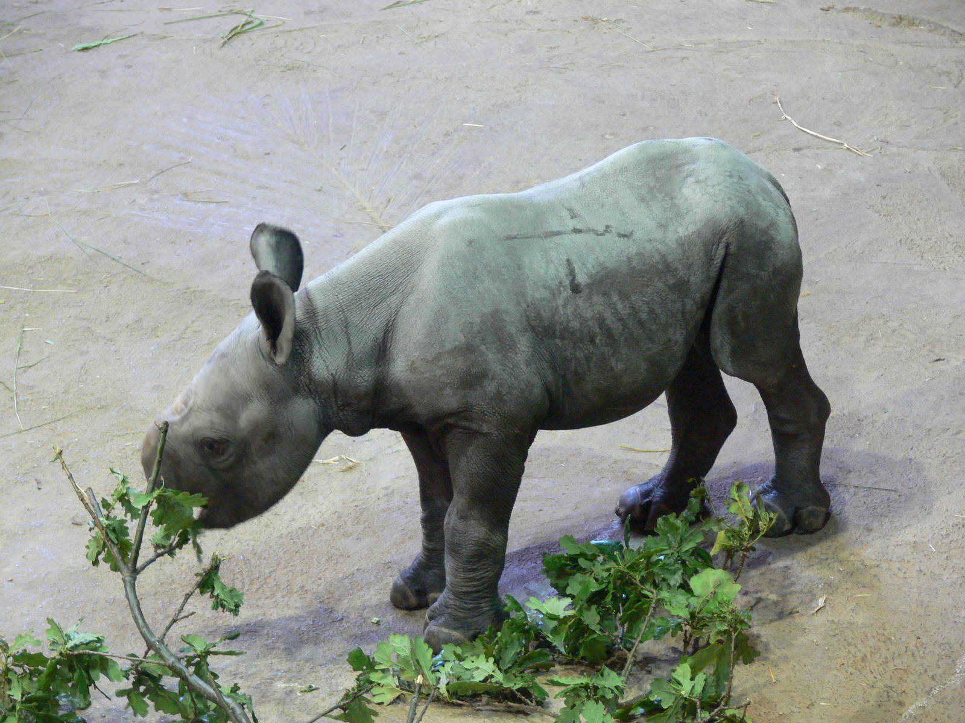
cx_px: 482
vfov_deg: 10.2
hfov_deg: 13.5
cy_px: 362
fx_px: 4070
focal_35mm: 146
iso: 200
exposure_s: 1/6
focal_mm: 31
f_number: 3.6
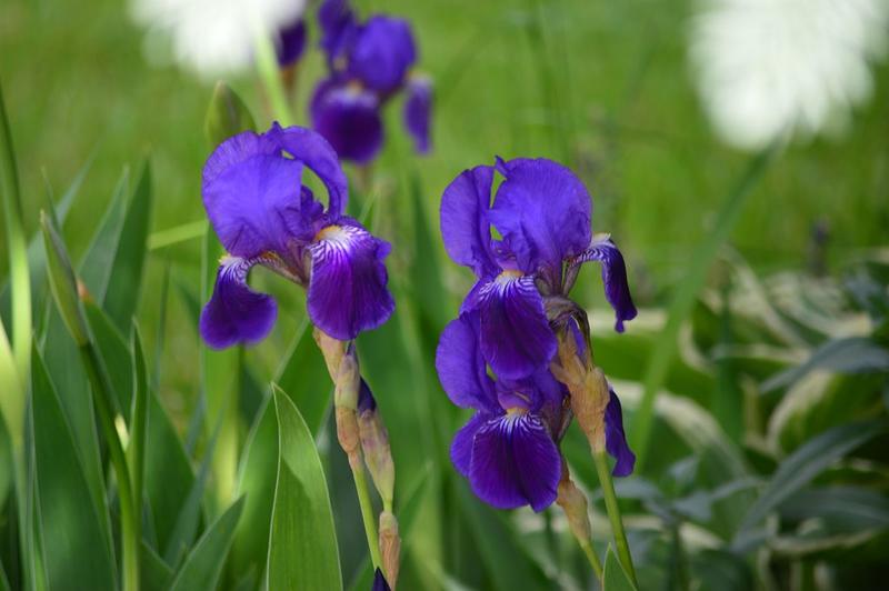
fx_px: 7402
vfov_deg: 4.6
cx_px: 444
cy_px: 296
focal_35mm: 300
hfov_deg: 6.9
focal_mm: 200
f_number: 5.6
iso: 100
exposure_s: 1/60
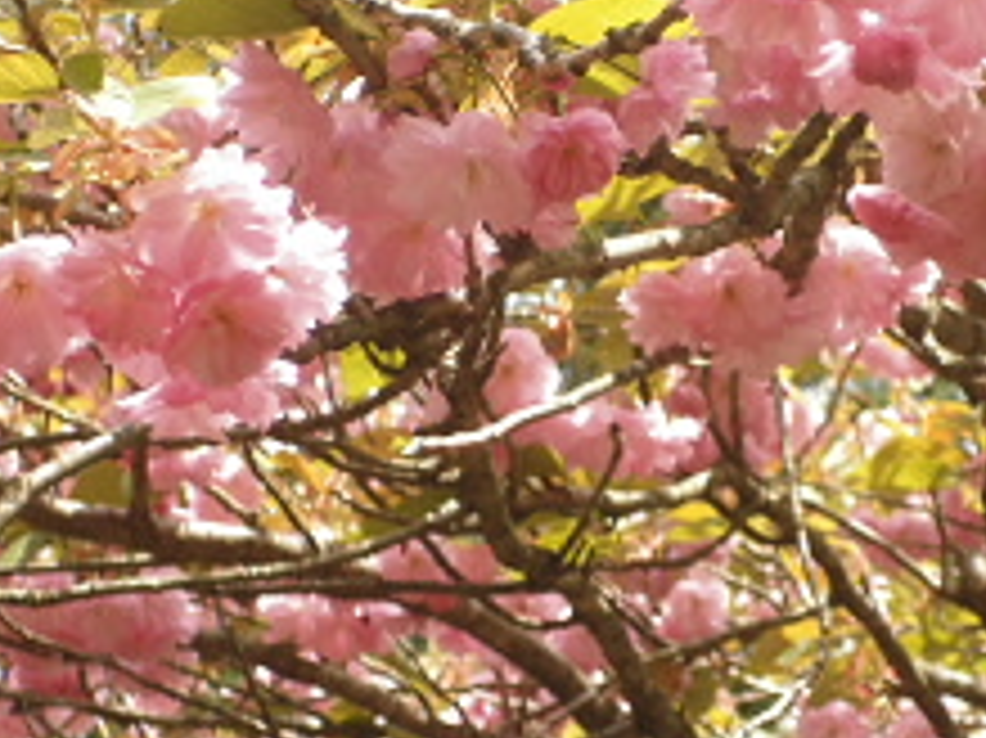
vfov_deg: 7.5
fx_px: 5608
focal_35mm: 197
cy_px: 356
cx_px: 675
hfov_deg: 10.0
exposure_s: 1/125
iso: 125
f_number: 5.9
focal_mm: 19.6
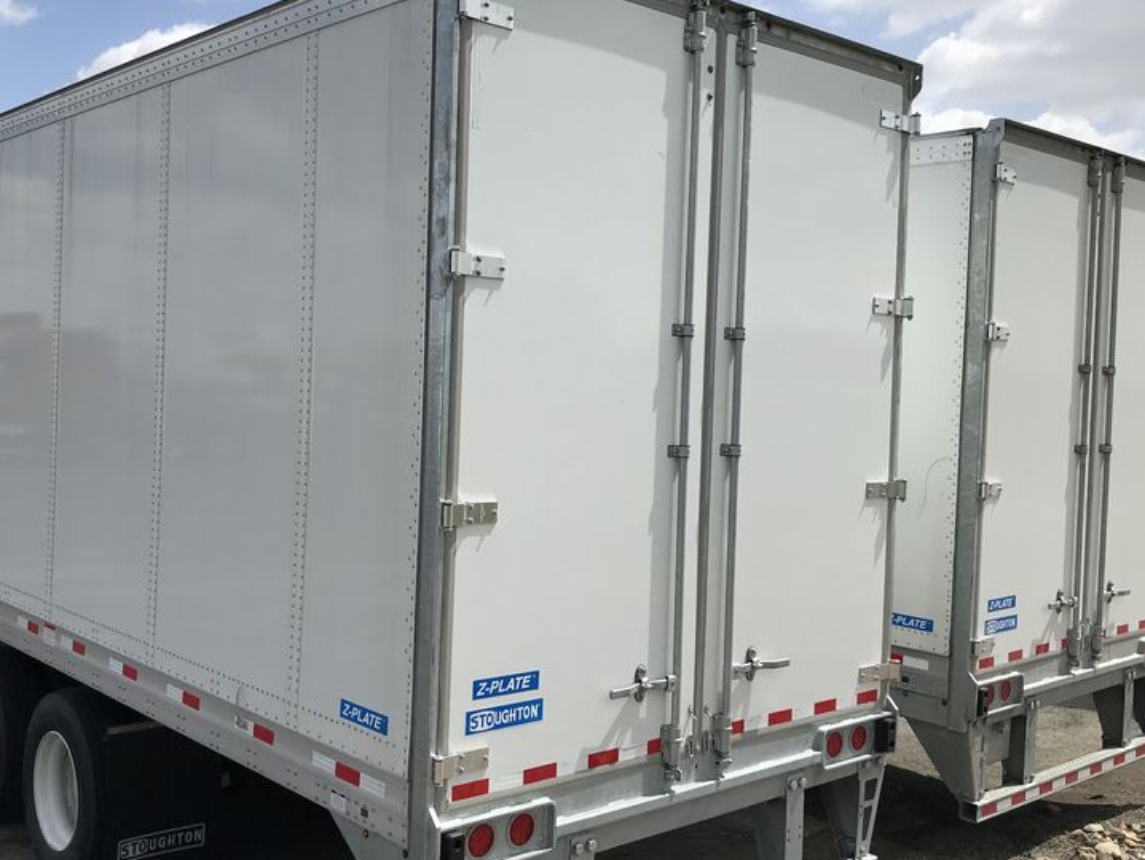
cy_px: 414
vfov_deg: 37.7
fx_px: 1257
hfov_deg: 48.9
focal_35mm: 38
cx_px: 533
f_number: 1.8
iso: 20
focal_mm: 3.99
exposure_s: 1/4000
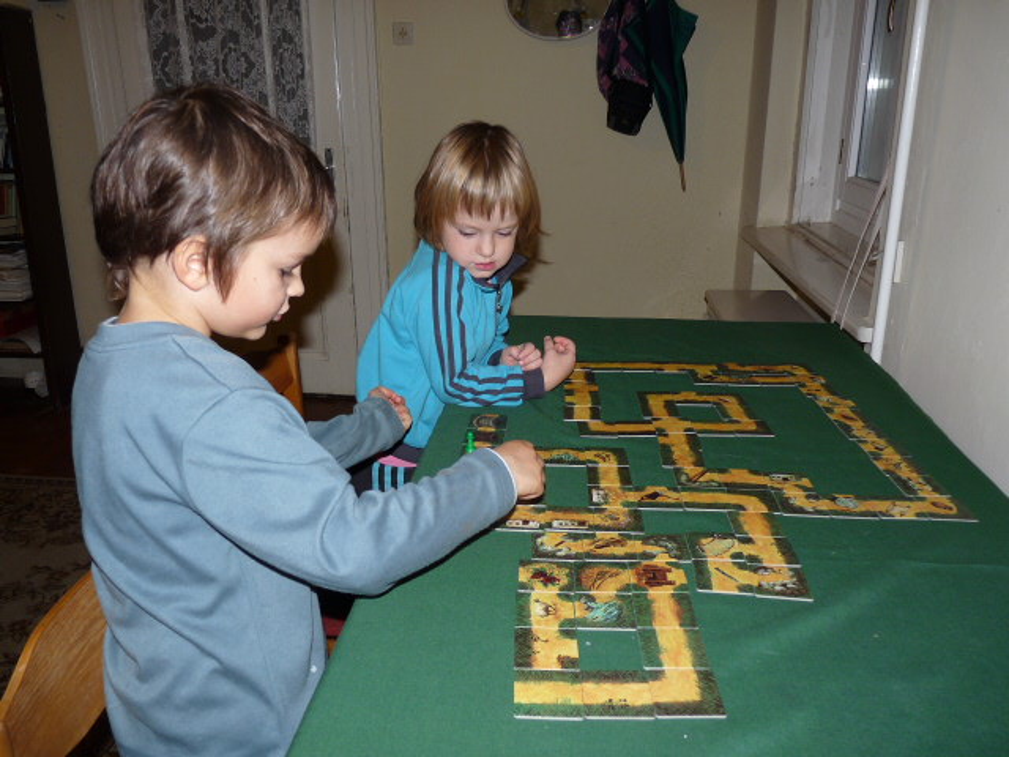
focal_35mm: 27
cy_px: 378
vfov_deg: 51.4
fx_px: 787
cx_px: 504
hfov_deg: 65.3
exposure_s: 1/30
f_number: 2.8
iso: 100
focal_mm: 4.8
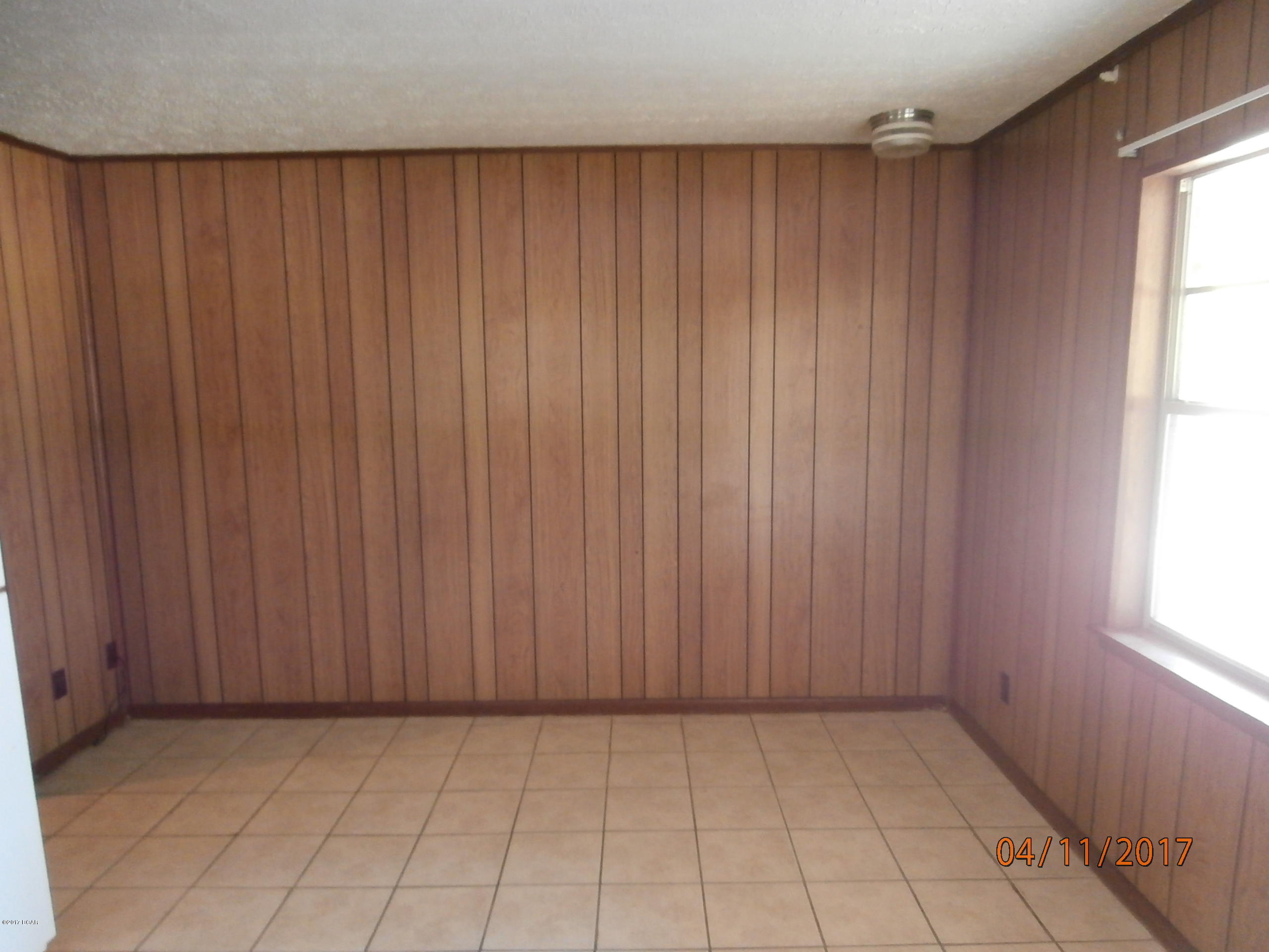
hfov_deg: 71.6
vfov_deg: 56.8
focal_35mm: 24
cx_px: 634
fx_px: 880
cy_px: 476
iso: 400
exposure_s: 1/6
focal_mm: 4.2
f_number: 3
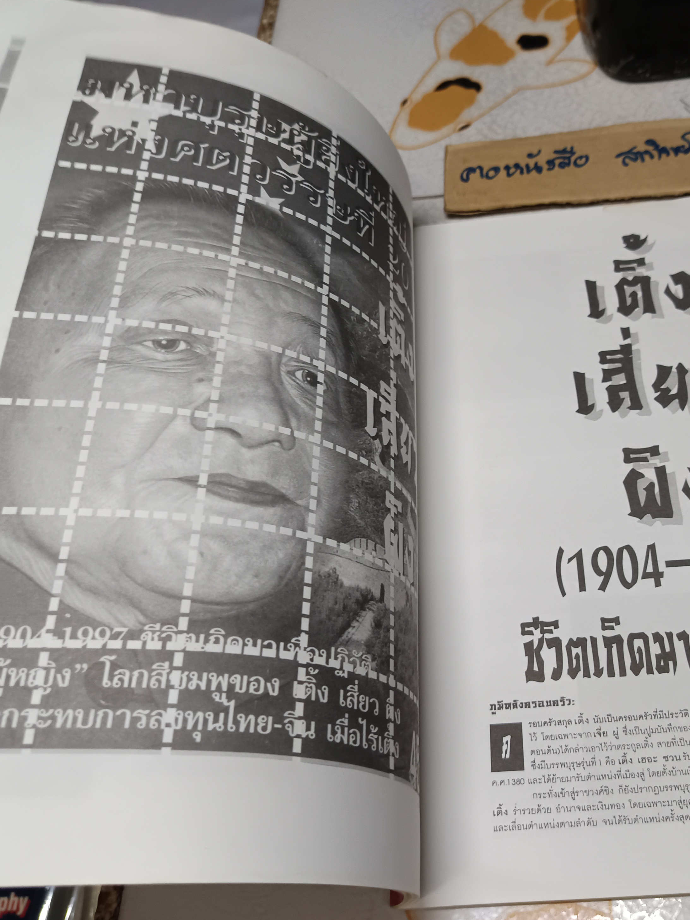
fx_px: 877
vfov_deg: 55.3
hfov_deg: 41.8
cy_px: 467
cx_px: 511
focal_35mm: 33
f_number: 1.7
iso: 939
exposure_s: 1/50
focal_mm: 5.31
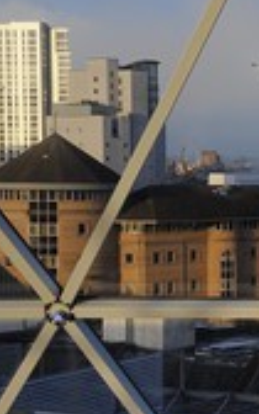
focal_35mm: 107
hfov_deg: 11.1
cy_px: 237
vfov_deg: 19.4
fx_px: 1208
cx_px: 513
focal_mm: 42
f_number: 11
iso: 800
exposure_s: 1/160
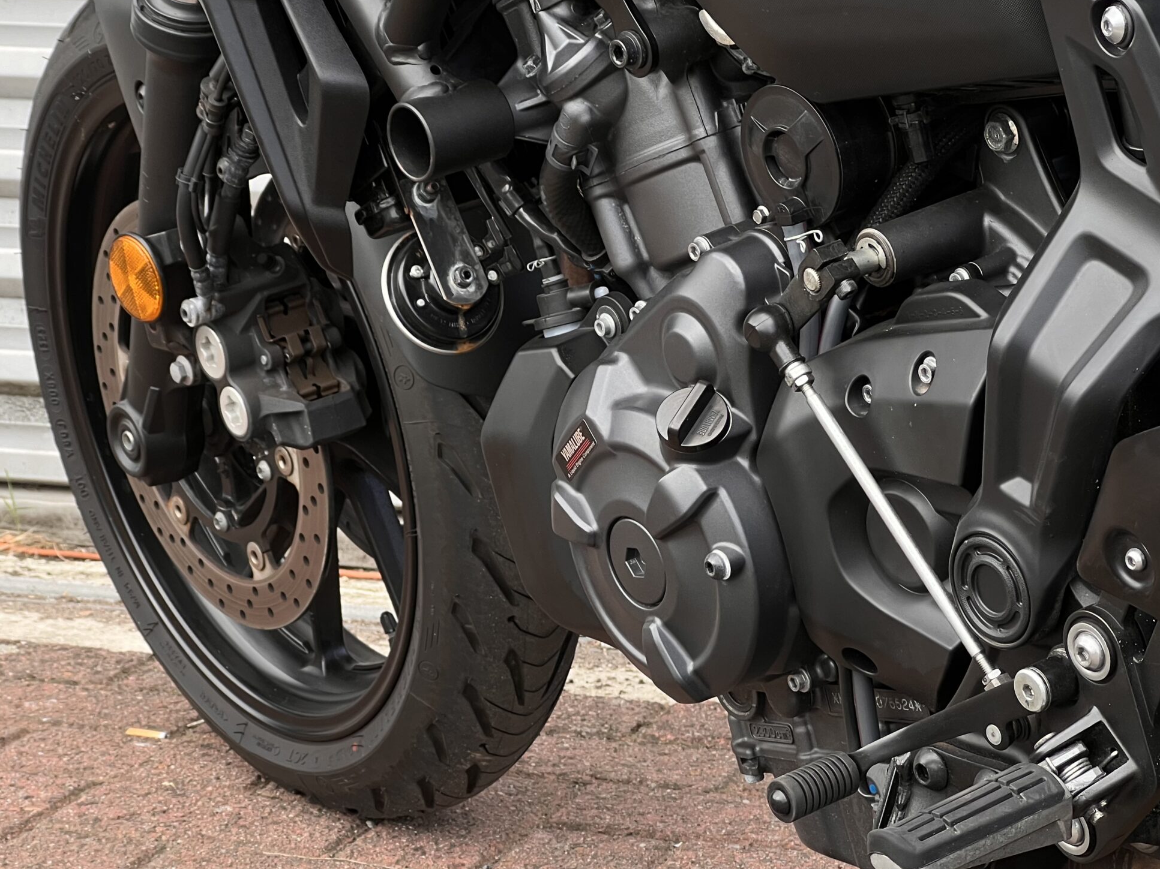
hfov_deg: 19.2
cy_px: 368
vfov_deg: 14.5
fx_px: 3417
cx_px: 700
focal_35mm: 102
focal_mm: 9
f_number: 2.8
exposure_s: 1/99
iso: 40
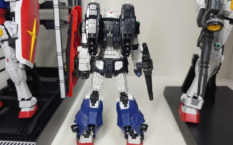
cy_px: 74
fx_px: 171
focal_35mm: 27
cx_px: 116
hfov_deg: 68.4
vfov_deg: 46.0
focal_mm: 4.23
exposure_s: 1/120
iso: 50
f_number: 1.5
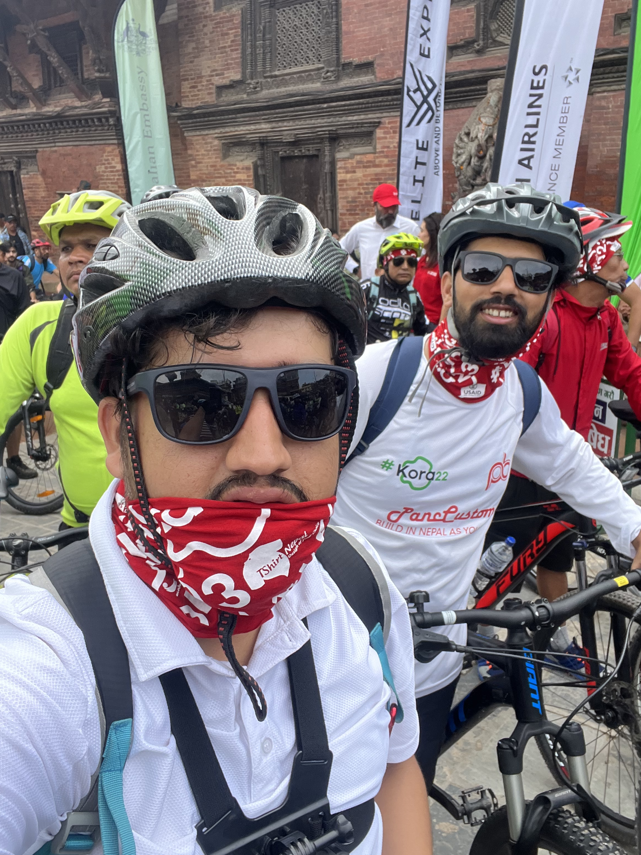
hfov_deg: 46.8
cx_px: 320
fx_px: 741
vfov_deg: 60.0
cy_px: 428
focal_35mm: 30
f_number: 2.2
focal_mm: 2.71
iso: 50
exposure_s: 1/165
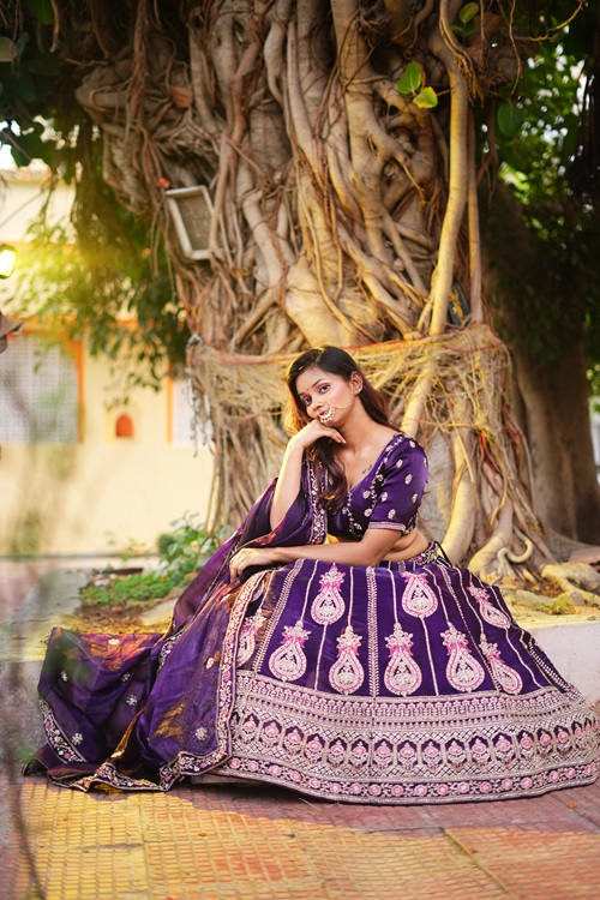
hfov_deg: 27.0
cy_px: 450
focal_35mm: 50
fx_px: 1250
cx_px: 300
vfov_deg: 39.6
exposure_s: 1/200
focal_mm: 50
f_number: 1.8
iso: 160
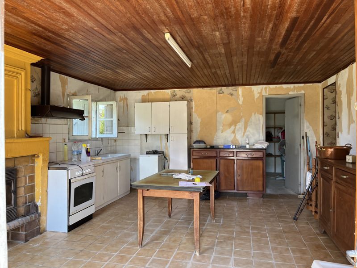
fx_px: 268
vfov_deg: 53.1
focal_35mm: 26
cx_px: 178
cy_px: 134
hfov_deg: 67.3
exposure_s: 1/121
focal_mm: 5.1
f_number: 1.6
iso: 125
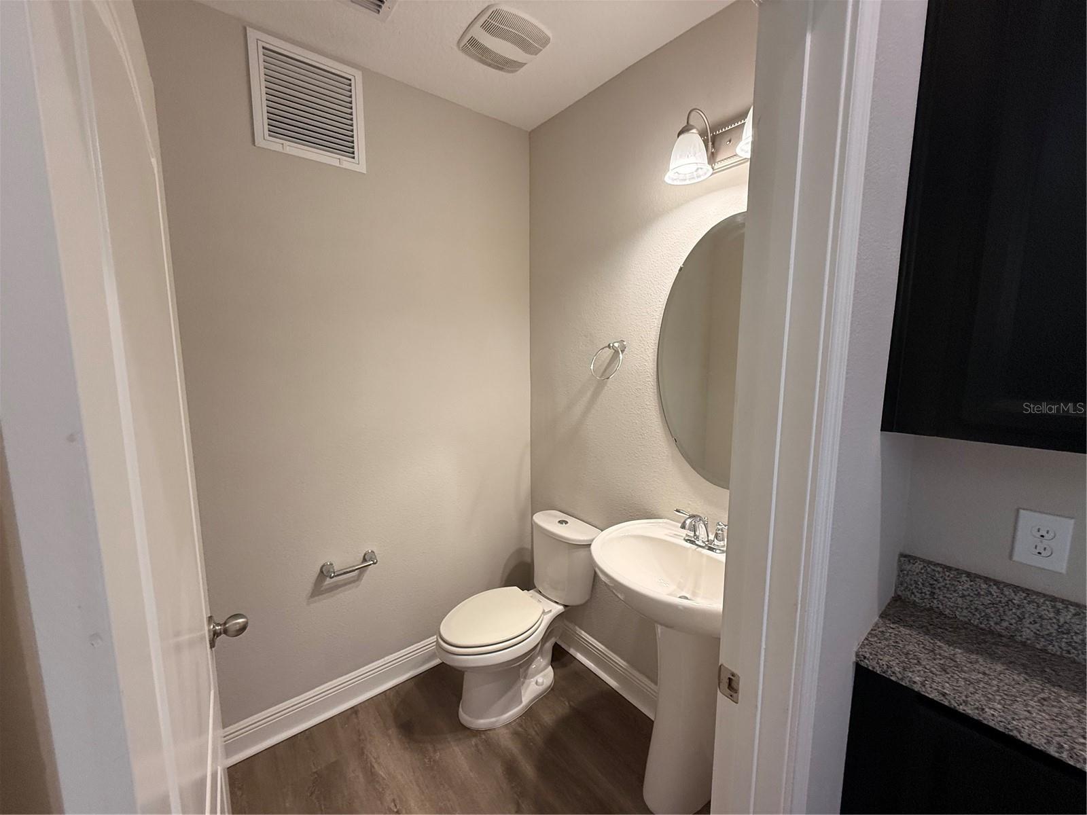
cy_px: 408
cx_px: 544
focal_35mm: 14
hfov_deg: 102.1
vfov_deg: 85.7
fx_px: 440
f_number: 2.2
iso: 200
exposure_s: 1/120
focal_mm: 2.22
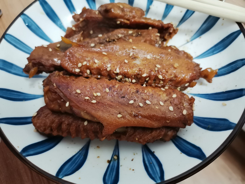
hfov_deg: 67.3
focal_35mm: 26
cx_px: 122
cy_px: 92
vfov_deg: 53.1
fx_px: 184
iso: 1000
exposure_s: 1/25
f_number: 1.8
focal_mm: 4.75
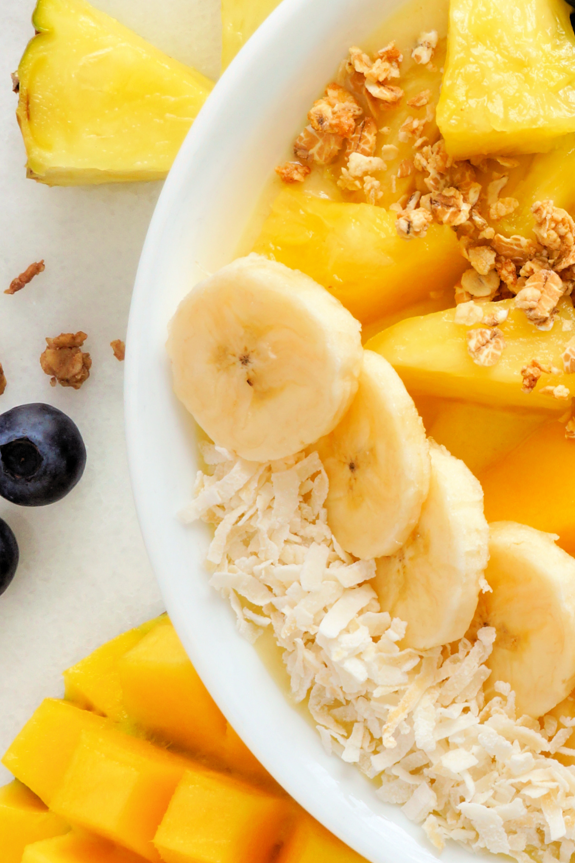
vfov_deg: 16.9
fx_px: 2899
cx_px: 705
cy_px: 391
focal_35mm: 121
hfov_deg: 11.1
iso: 100
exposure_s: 1.6
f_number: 14
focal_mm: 28
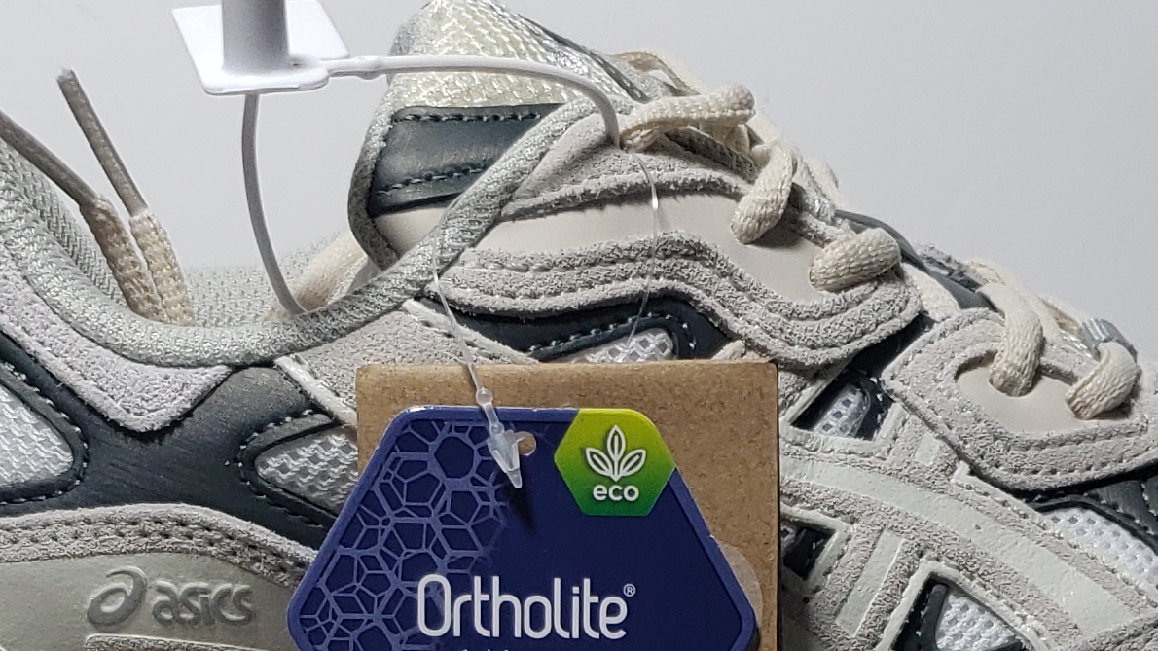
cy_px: 1053
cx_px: 619
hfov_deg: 22.2
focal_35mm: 96
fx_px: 2947
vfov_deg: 11.9
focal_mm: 4.3
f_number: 1.5
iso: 50
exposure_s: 1/467
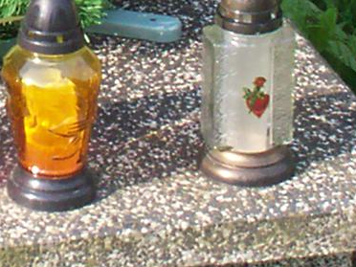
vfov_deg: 5.8
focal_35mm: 249
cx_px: -146
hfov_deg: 7.8
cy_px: -285
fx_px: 2561
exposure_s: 1/222
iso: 100
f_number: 4.5
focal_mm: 6
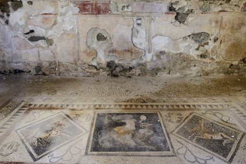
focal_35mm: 32
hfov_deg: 58.7
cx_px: 123
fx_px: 219
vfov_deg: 41.1
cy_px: 82
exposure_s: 1/13
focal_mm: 32
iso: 200
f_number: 5.6
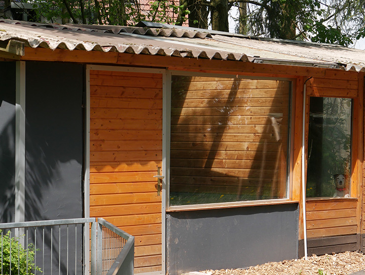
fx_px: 1266
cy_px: 170
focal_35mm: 120
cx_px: 249
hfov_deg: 16.4
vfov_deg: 12.4
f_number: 7.1
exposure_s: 1/250
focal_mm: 36
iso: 200
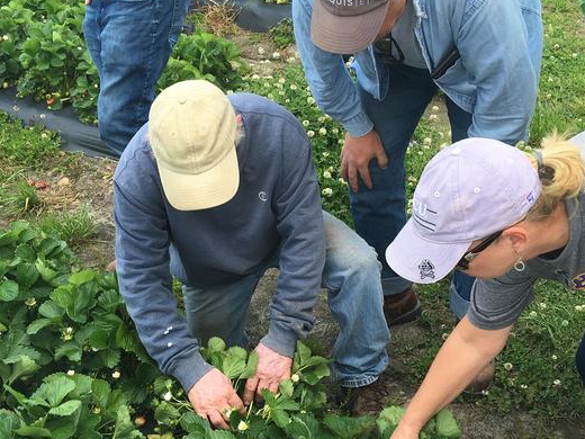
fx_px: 879
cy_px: 201
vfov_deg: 28.0
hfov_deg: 36.8
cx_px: 280
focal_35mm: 52
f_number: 2.2
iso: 25
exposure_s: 1/359
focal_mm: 4.15
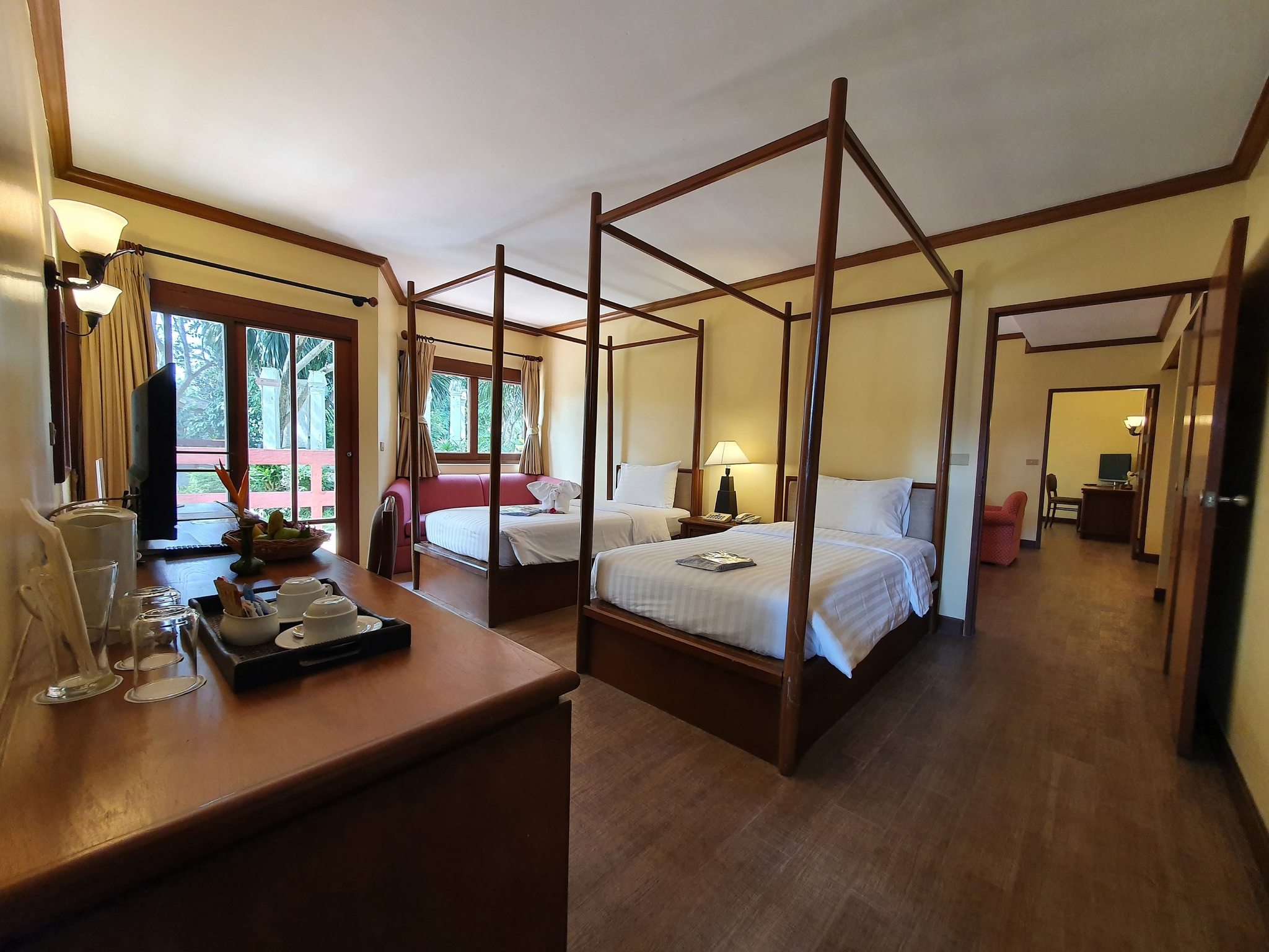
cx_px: 634
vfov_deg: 89.9
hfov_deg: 106.2
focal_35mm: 13
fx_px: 477
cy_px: 476
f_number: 2.2
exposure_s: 1/50
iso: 125
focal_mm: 1.8
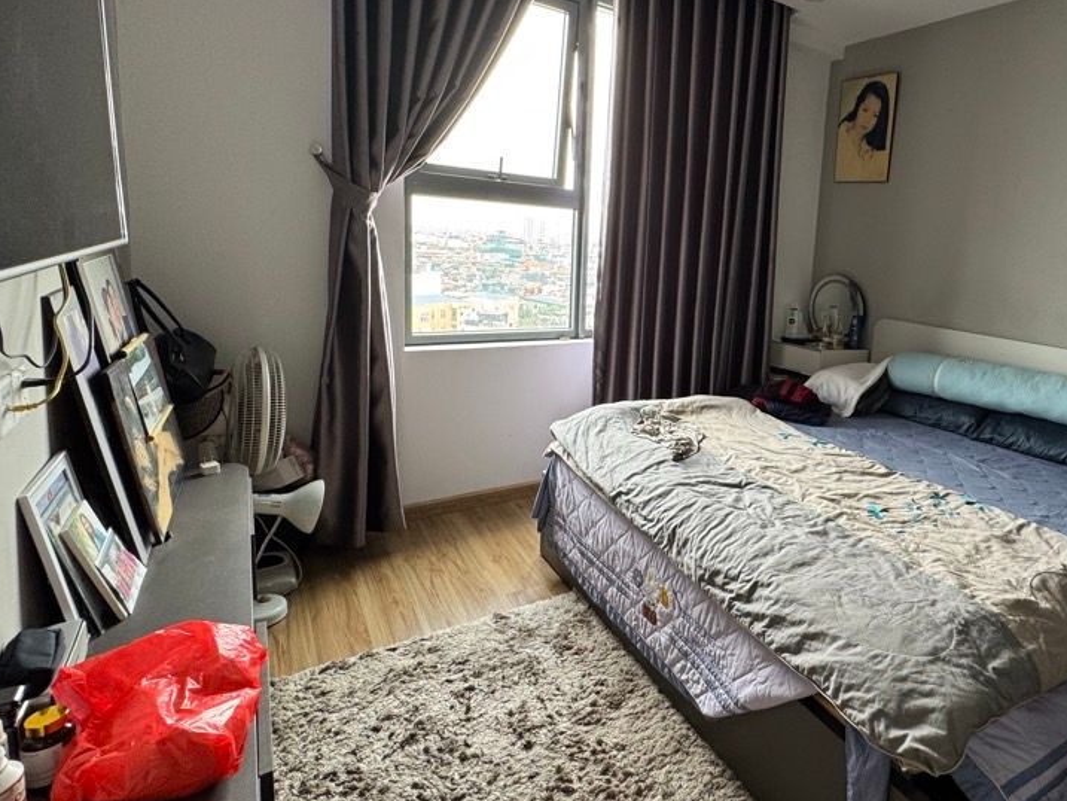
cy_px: 328
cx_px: 714
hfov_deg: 79.0
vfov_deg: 65.5
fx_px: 617
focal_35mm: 20
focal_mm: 2.22
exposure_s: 1/99
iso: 100
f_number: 2.2
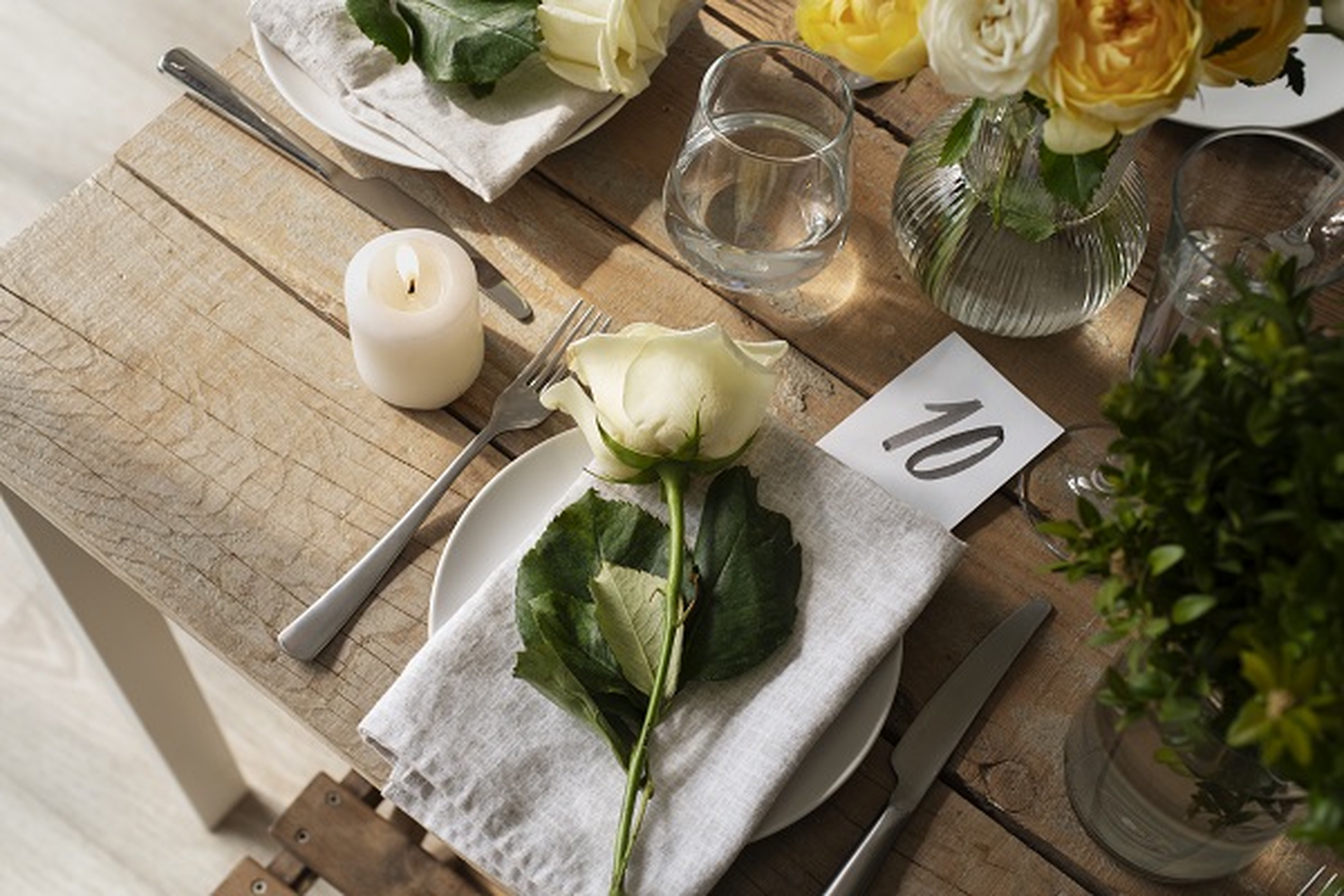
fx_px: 1867
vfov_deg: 27.0
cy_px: 448
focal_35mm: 50
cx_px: 672
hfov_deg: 39.6
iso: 250
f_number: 3.2
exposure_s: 1/60
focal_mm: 50
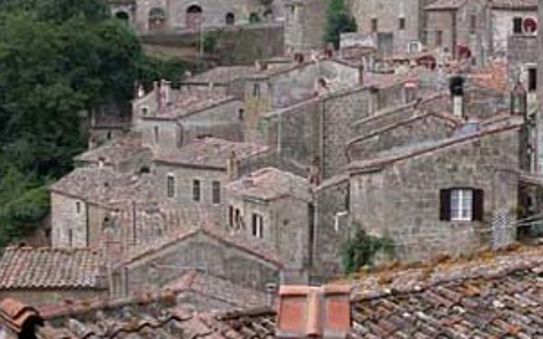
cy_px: 124
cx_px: 474
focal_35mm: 80
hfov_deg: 25.2
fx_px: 1184
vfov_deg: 16.3
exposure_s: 1/144
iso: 100
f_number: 5
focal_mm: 9.2
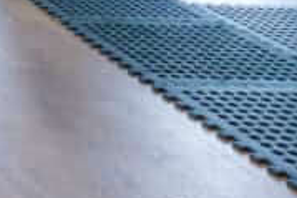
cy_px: -196
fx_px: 709
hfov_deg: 16.7
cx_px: -324
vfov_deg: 13.6
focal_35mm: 86
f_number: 5
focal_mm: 10
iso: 500
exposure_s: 1/50
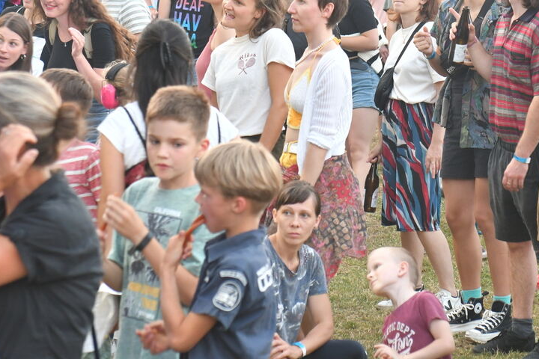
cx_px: 360
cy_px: 66
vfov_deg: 7.8
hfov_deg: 11.7
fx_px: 2620
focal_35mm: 175
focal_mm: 70
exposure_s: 1/80
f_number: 4.5
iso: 800
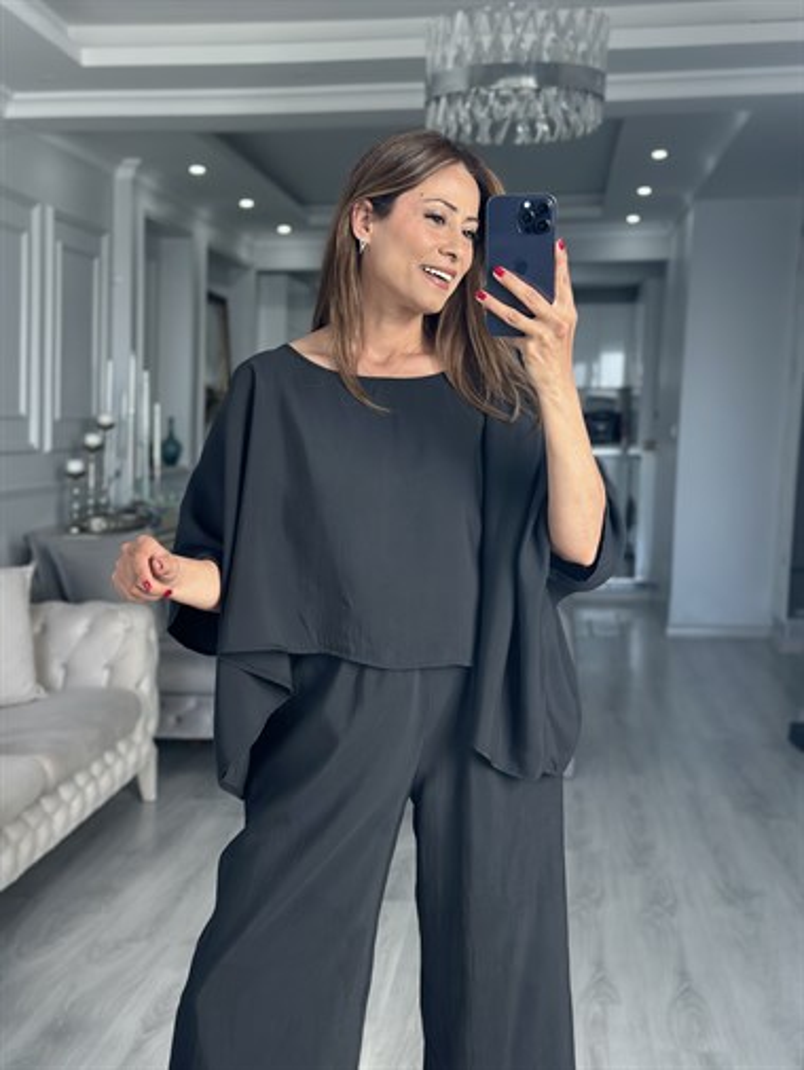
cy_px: 535
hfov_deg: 30.3
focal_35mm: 48
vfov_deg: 39.6
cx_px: 402
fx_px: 1485
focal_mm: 6.86
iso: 100
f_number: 1.78
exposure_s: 1/159
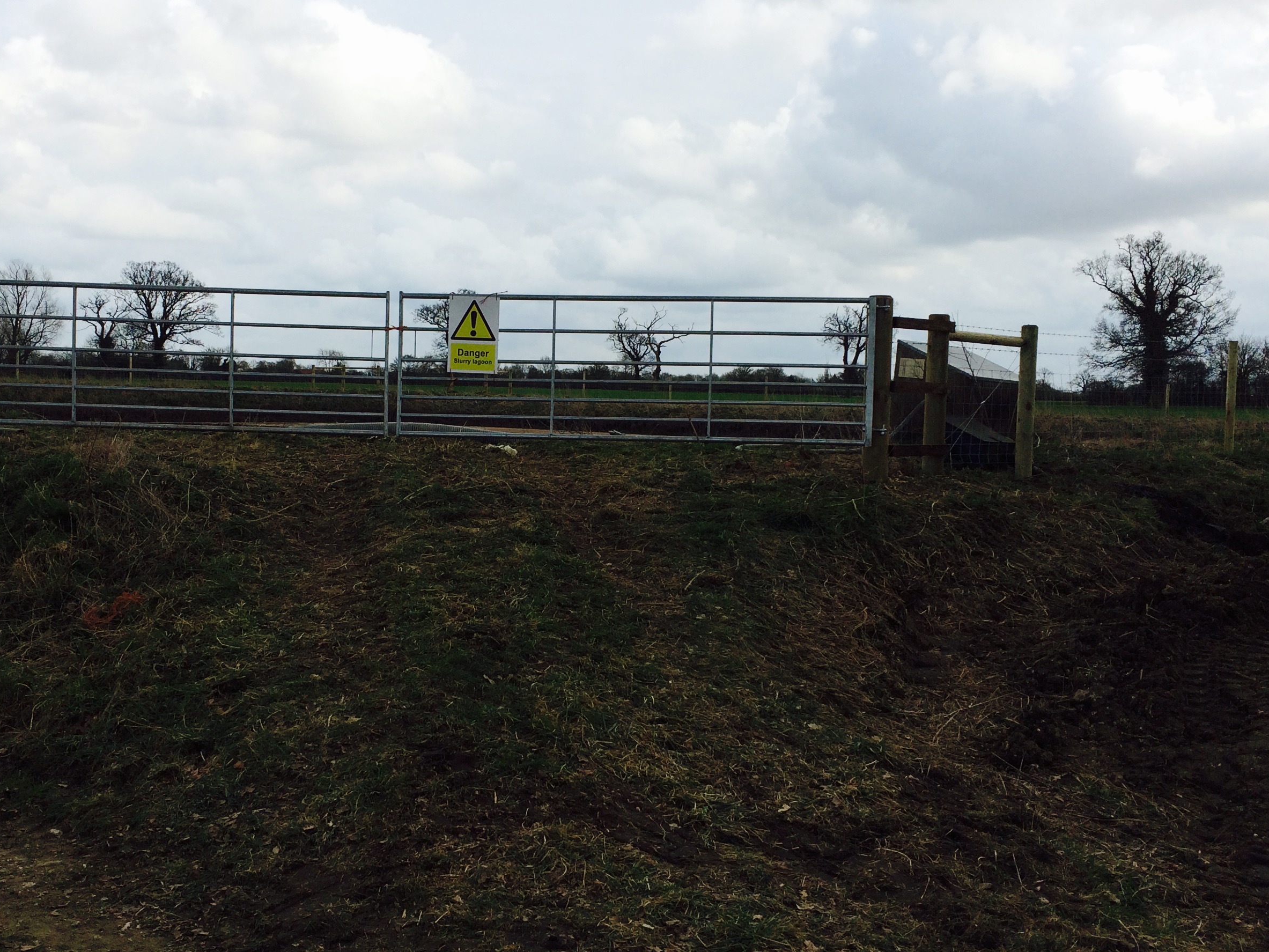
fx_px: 1467
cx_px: 526
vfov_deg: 36.0
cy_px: 451
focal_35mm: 40
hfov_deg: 46.6
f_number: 2.2
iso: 32
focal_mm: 4.15
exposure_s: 1/2053
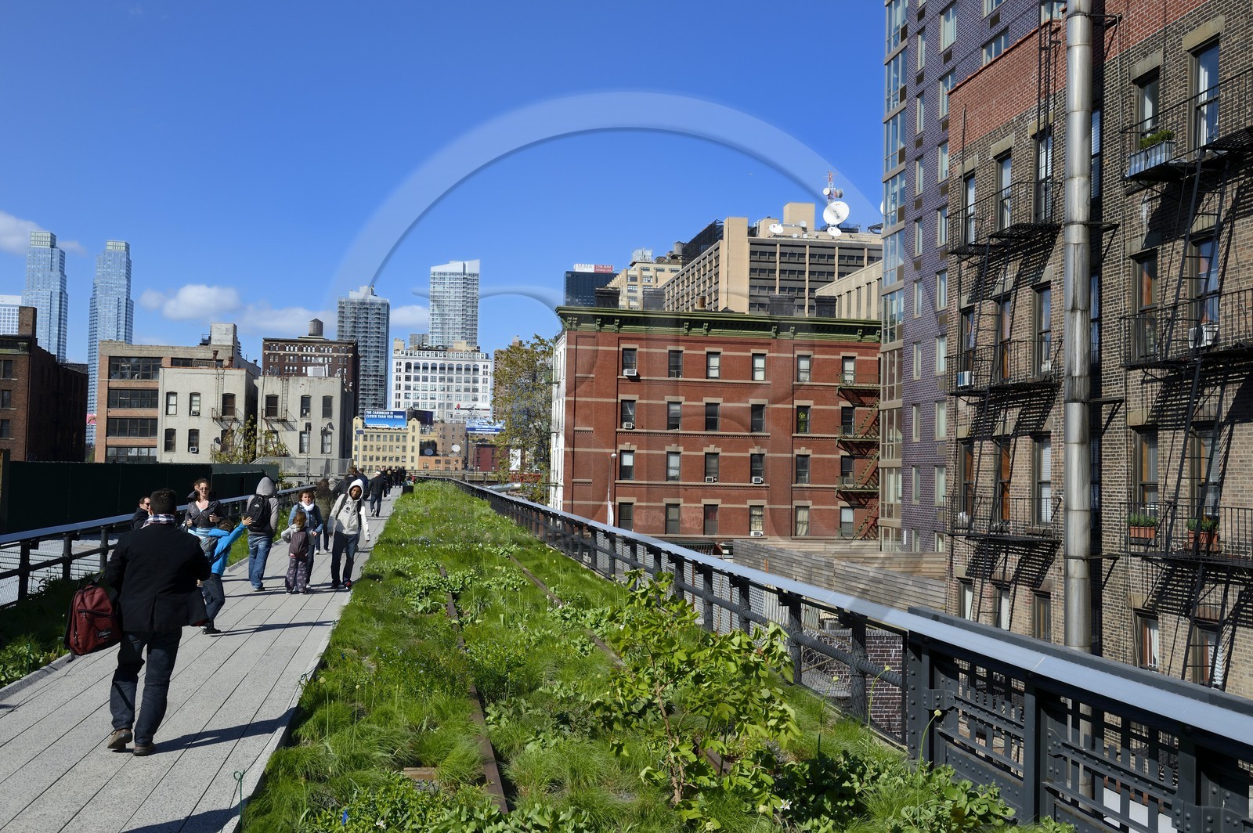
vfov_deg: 35.0
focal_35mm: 38
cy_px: 416
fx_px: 1321
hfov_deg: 50.7
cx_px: 626
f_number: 11
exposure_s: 1/320
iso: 200
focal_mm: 38
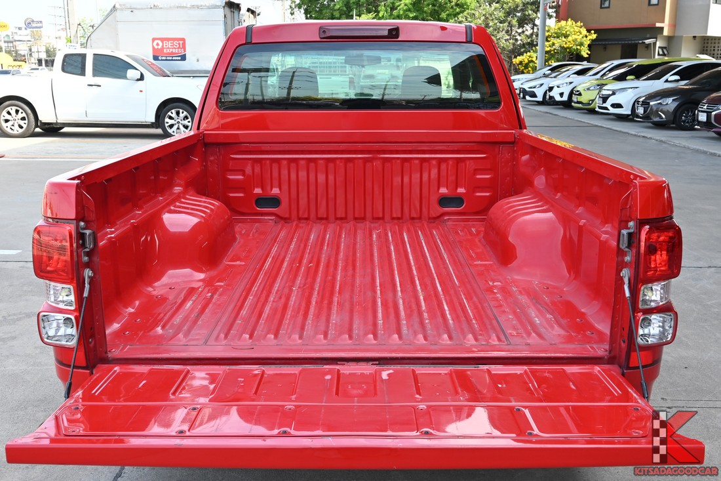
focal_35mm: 36
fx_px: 721
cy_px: 240
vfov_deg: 36.9
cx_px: 360
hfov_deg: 53.1
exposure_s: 1/180
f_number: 6.7
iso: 200
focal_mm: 24
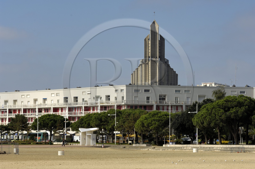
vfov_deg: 8.9
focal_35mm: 153
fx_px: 1082
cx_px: 128
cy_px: 84
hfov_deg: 13.4
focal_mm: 102
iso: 100
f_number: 9.5
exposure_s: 1/160
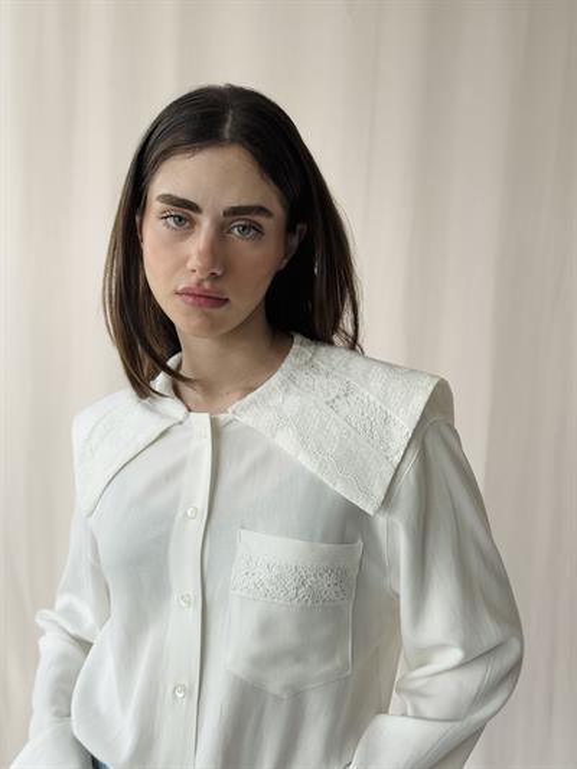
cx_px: 288
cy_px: 384
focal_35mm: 48
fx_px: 1066
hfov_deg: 30.3
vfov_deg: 39.6
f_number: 1.78
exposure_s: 1/651
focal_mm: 6.76
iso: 64
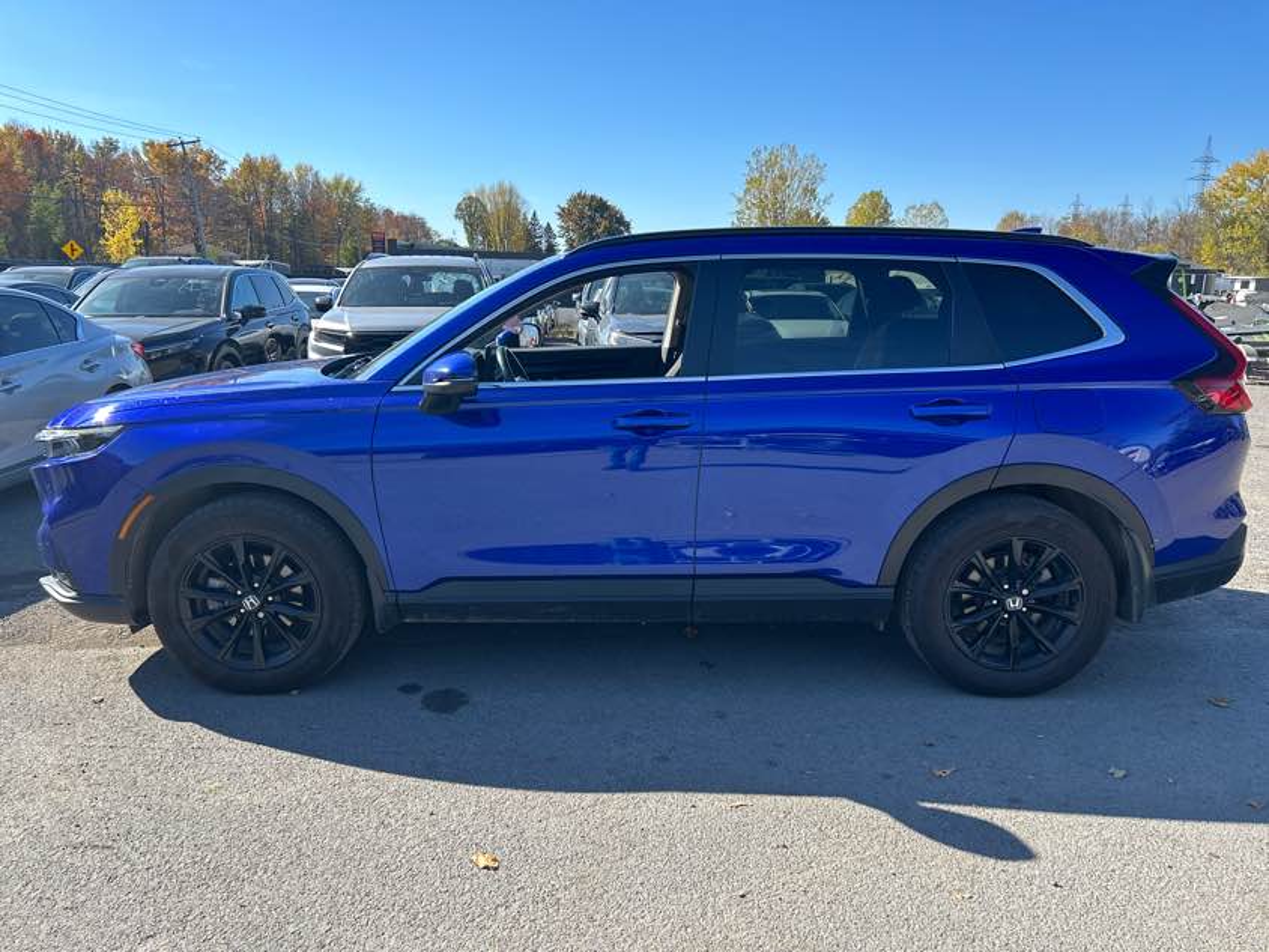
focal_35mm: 26
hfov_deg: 67.3
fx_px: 953
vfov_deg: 53.1
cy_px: 476
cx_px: 634
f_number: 1.5
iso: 50
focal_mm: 5.7
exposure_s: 1/866
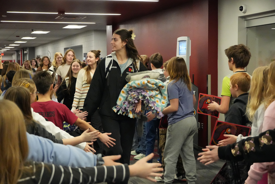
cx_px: 138
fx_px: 493
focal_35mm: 64
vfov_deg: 21.1
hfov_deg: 31.2
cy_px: 92
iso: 10000
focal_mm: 43
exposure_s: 1/400
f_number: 5
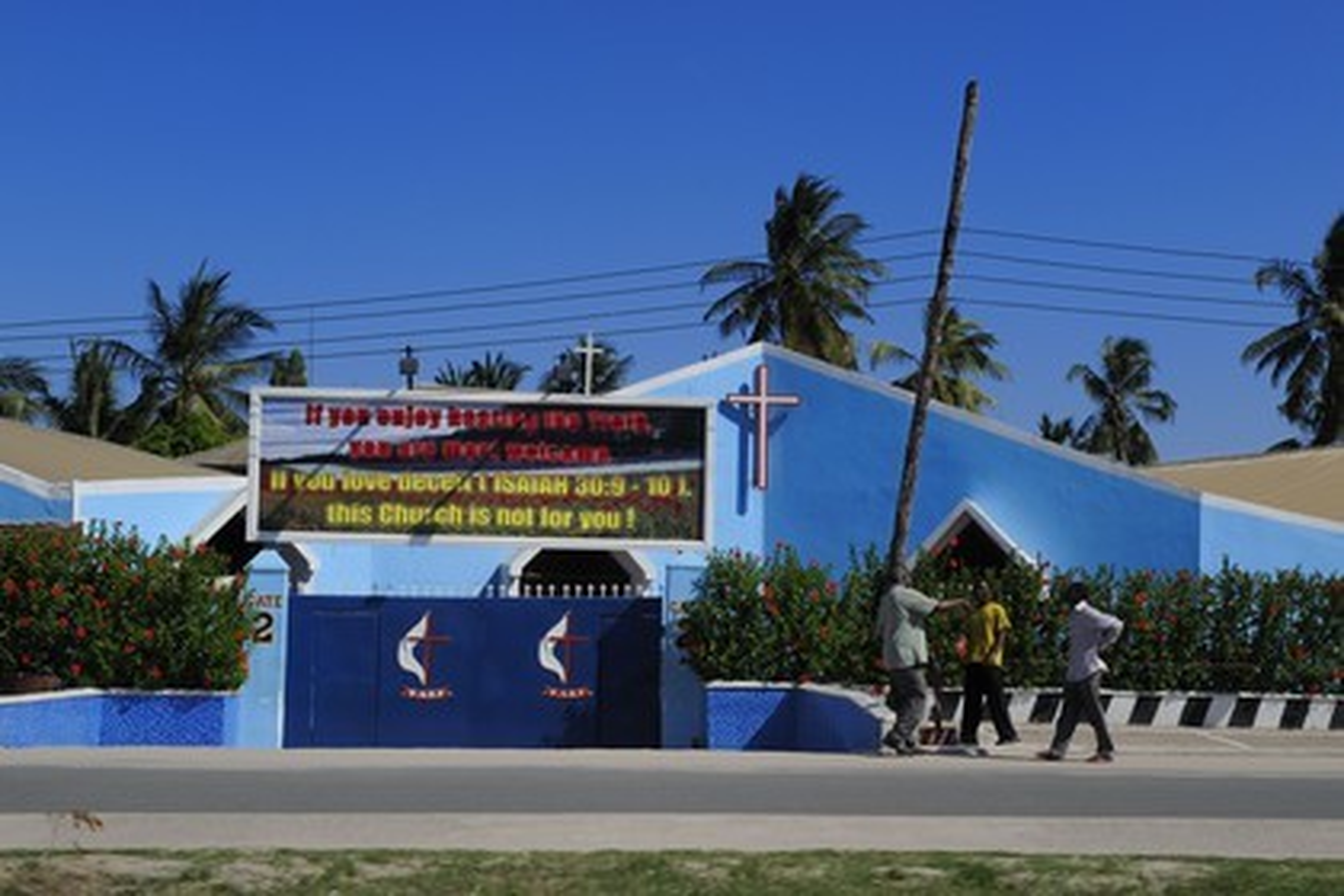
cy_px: 448
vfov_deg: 29.9
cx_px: 672
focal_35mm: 45
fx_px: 1680
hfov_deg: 43.6
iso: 400
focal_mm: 45
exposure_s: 1/320
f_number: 18
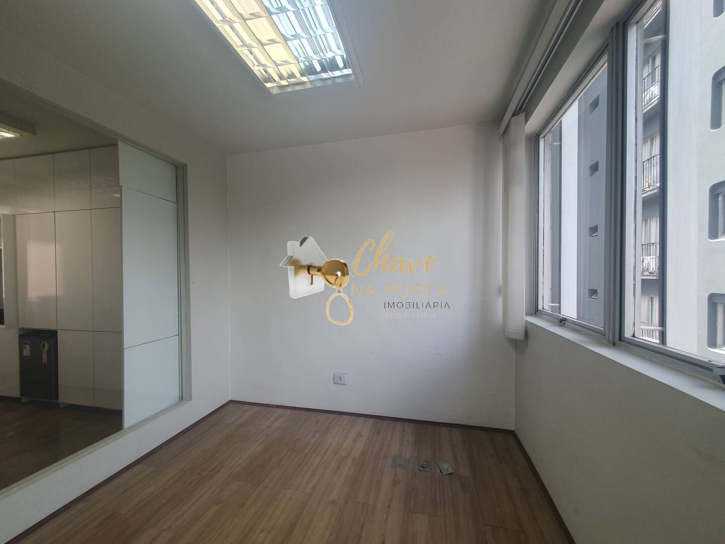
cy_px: 272
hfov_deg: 106.2
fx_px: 272
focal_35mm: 13
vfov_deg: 89.9
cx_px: 362
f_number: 2.2
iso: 50
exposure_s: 1/120
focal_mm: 1.8
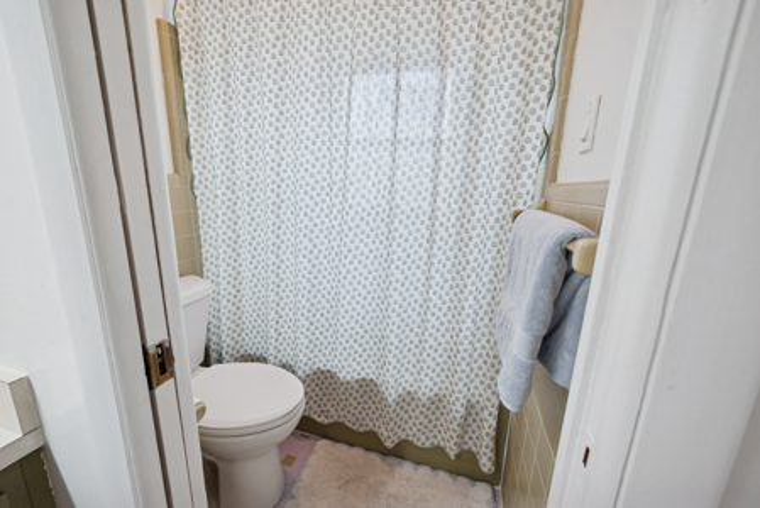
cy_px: 254
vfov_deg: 81.3
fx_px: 296
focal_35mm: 14
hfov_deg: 104.2
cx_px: 380
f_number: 9
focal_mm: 14
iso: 400
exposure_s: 1/30
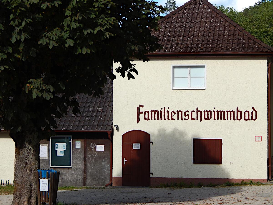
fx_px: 907
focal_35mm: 115
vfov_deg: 12.9
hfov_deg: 17.1
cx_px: 136
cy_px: 102
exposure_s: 1/640
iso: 125
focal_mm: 20.5
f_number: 4.6
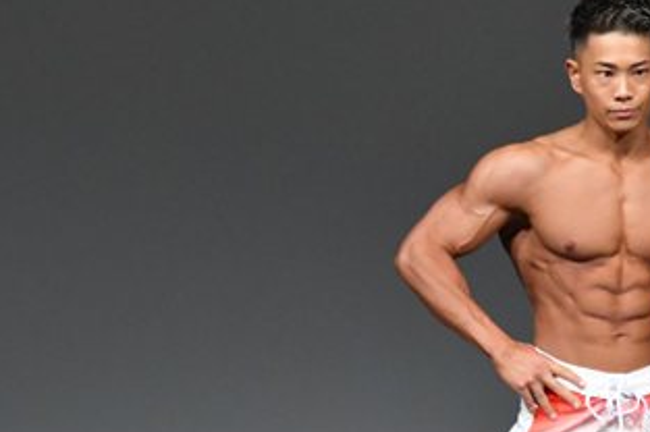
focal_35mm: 854
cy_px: 430
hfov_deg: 2.4
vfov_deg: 1.6
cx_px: 551
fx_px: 15403
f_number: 5.6
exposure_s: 1/400
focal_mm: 230
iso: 4000
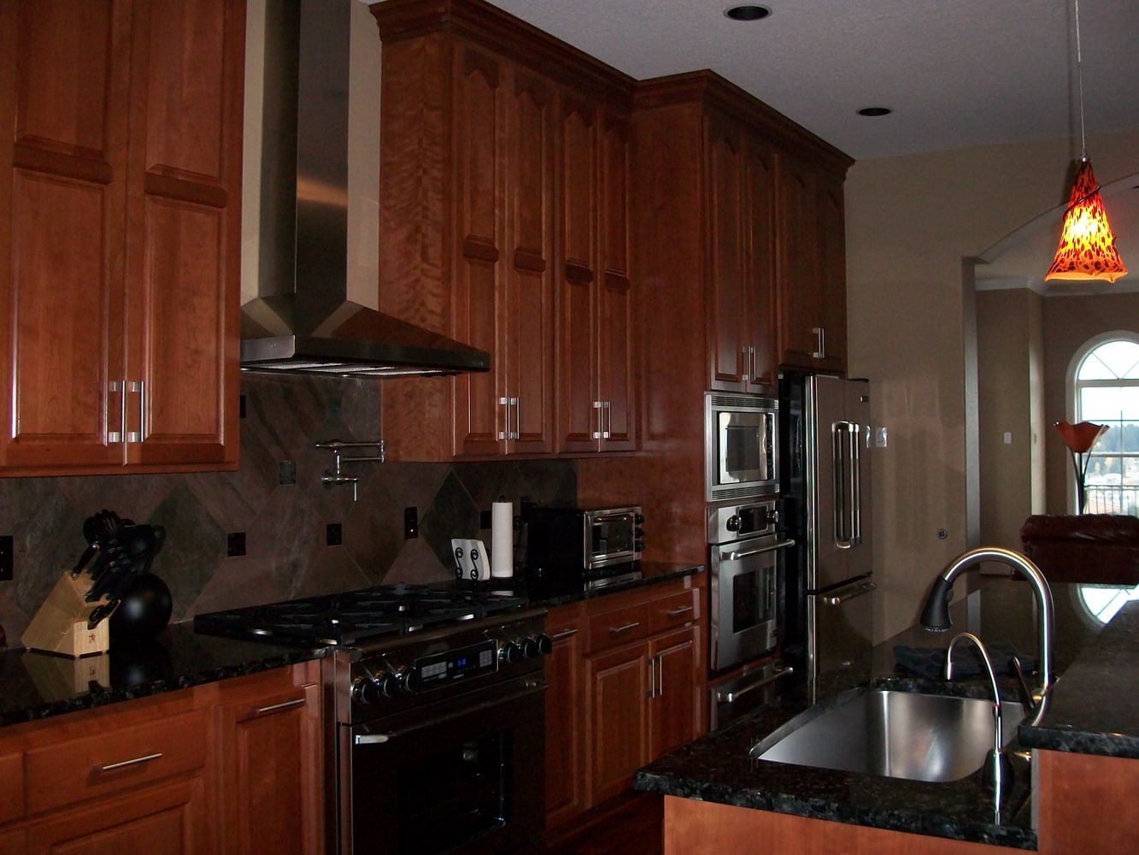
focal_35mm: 32
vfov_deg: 44.2
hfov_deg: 56.8
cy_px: 428
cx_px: 570
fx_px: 1053
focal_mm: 5.7
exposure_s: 1/30
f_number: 2.9
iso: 200
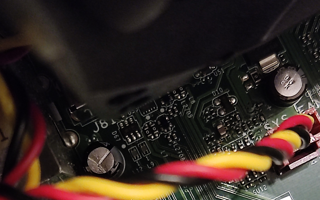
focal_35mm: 87
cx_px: 162
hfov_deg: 23.8
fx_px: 759
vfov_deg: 14.7
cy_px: 217
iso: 1195
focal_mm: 4.71
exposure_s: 1/33
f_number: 1.79
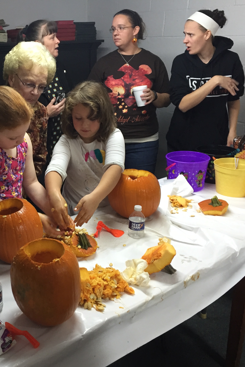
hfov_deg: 31.6
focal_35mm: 41
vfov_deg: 47.4
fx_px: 418
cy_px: 186
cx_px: 41
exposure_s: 1/30
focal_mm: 4.15
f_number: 2.2
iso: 125
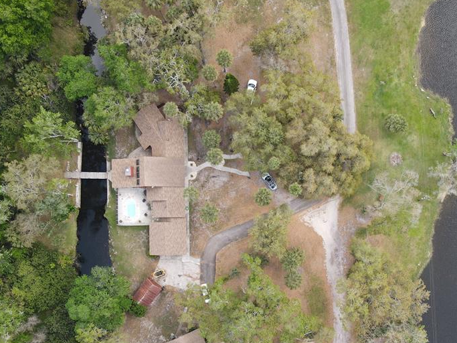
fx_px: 475
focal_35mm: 36
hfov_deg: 50.8
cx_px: 290
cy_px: 242
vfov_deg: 38.9
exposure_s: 1/120
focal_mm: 4.5
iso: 100
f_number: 2.8
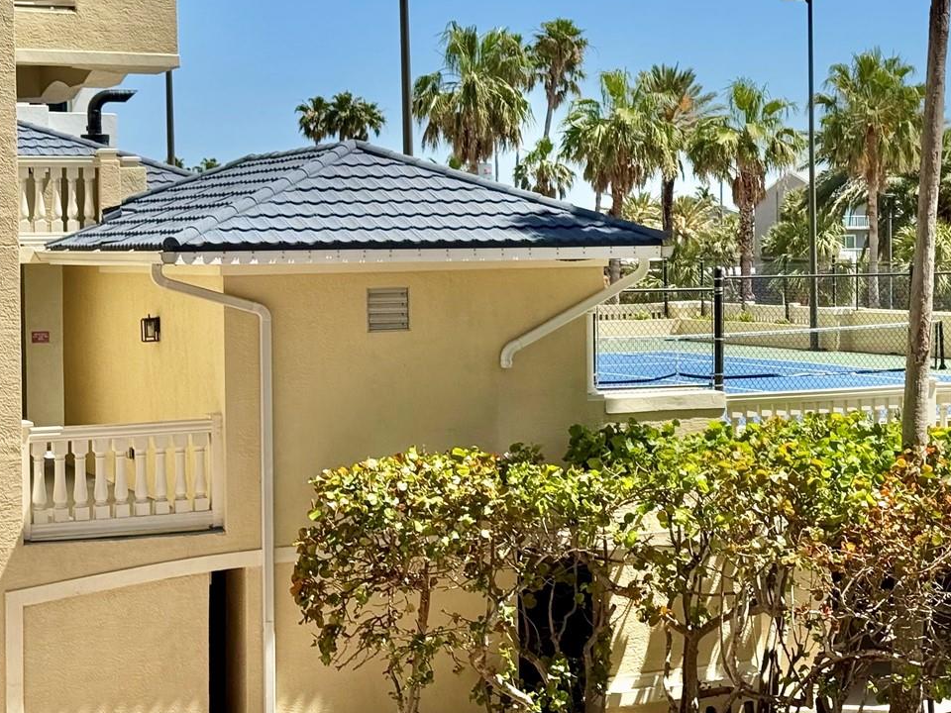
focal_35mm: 80
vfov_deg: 18.4
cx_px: 762
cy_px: 254
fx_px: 2198
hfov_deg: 24.0
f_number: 1.78
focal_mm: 6.76
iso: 64
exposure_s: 1/4310
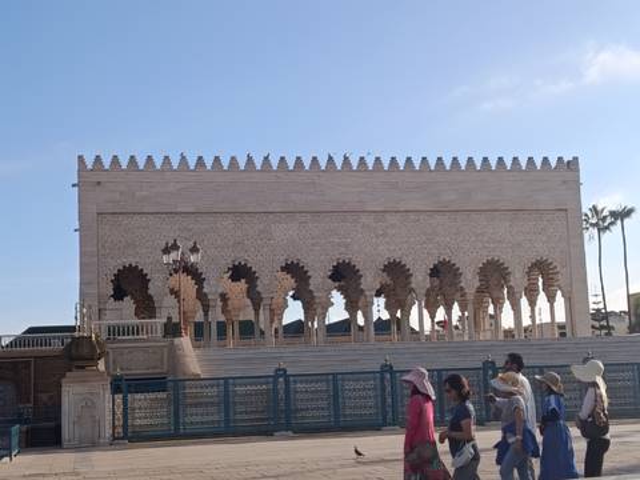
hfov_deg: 32.2
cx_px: 320
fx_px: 1109
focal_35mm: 60
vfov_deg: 24.4
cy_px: 240
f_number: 1.7
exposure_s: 1/681
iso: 52
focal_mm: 5.24
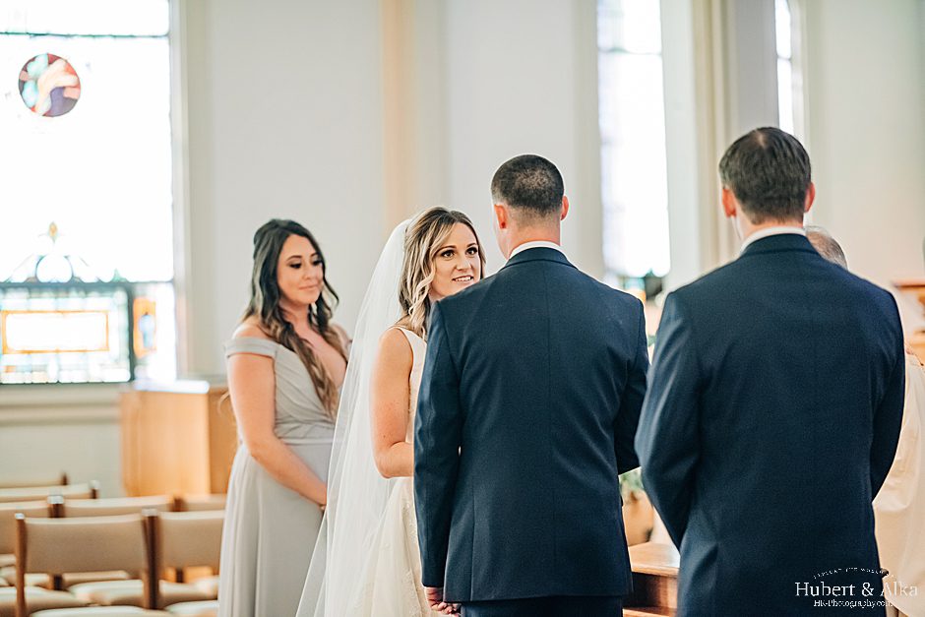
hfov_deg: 19.5
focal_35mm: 105
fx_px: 2698
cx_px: 462
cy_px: 308
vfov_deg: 13.0
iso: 640
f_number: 1.6
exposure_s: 1/200
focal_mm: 105
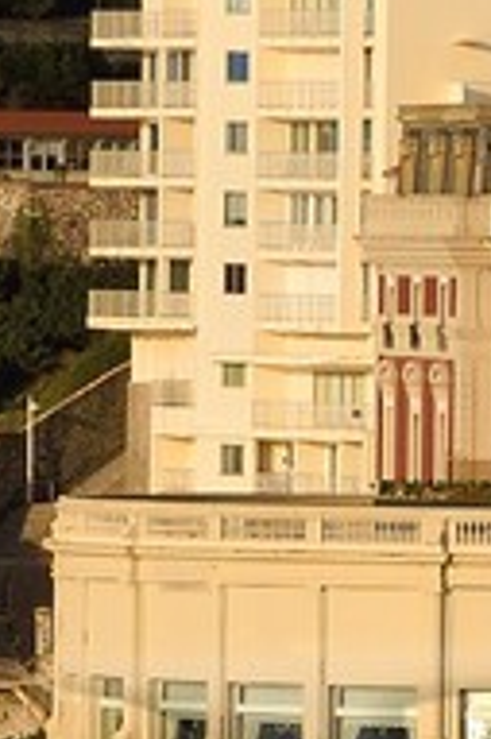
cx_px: 135
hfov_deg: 1.3
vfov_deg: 2.0
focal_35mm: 1046
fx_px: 21437
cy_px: 1292
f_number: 10
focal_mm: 125
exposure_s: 1/250
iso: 200
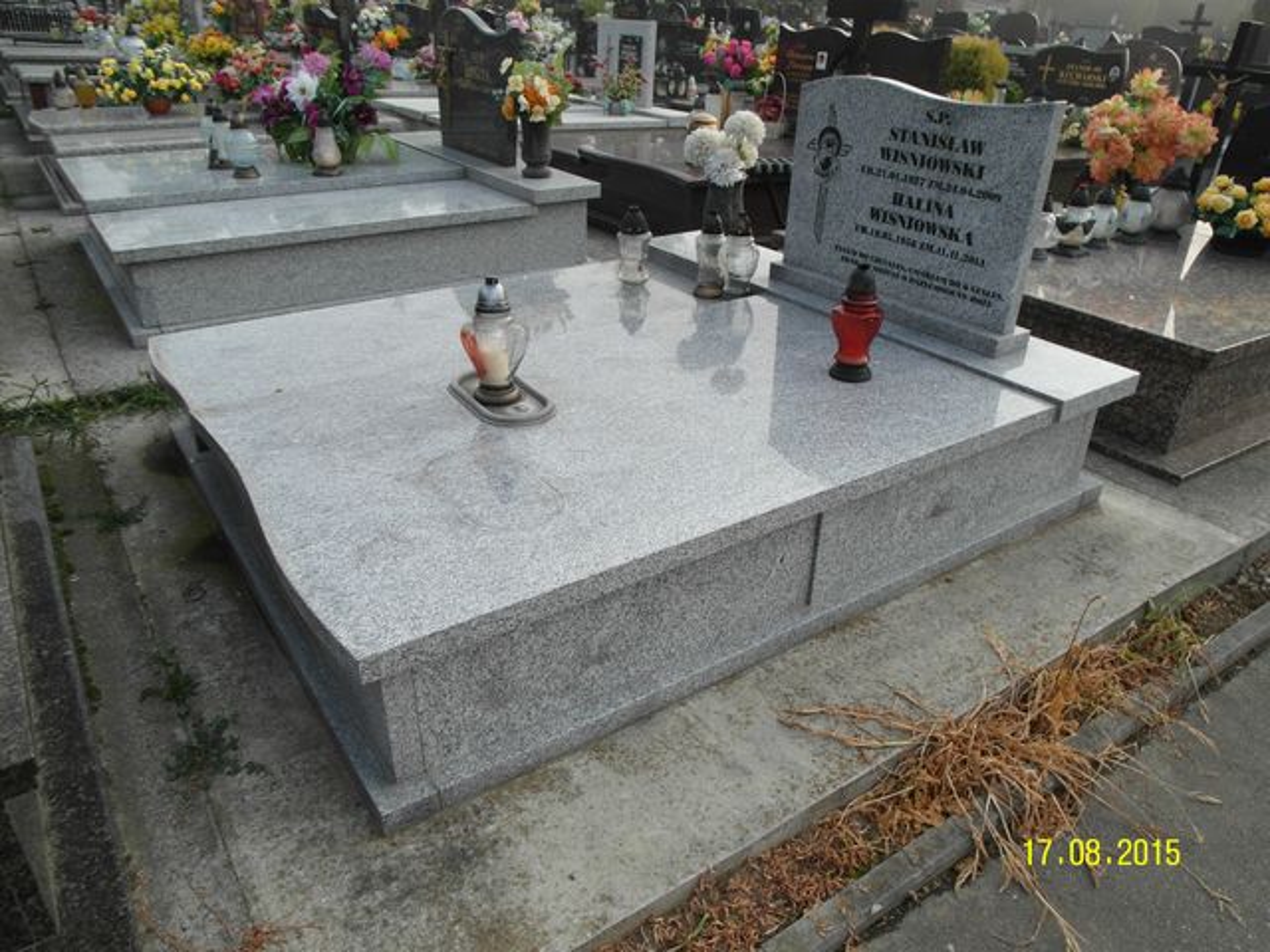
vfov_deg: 56.8
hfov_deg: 71.6
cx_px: 635
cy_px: 476
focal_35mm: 24
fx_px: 881
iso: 80
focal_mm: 5.2
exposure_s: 1/180
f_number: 3.9
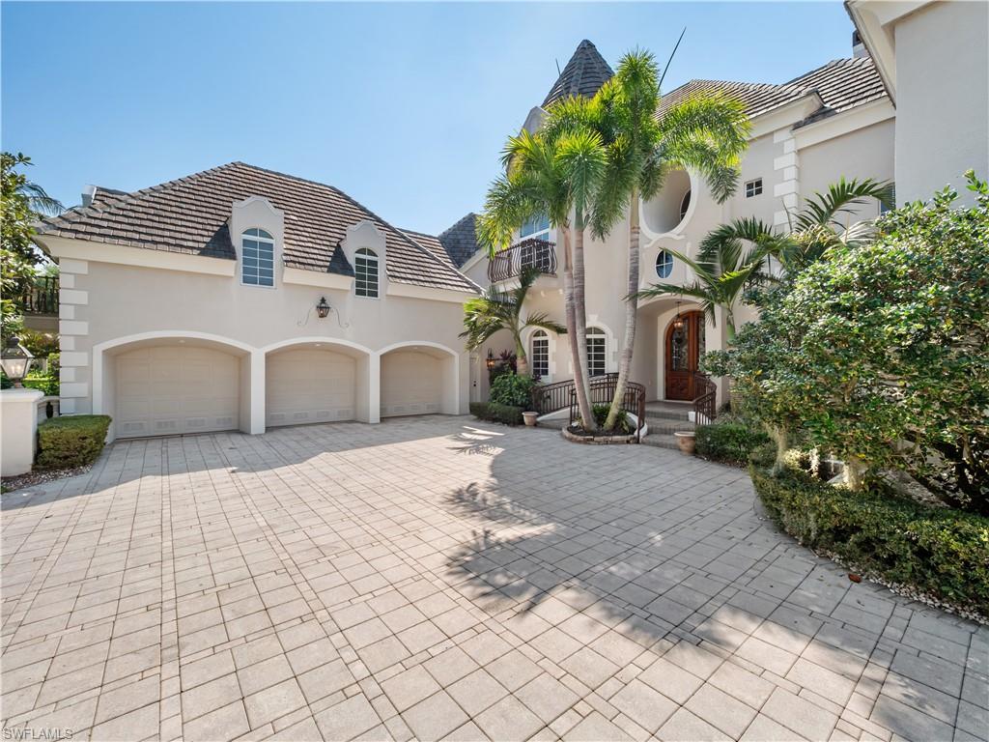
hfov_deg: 102.1
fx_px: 400
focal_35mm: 14
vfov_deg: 85.7
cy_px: 371
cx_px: 494
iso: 200
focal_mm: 7
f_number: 7.1
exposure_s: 1/125
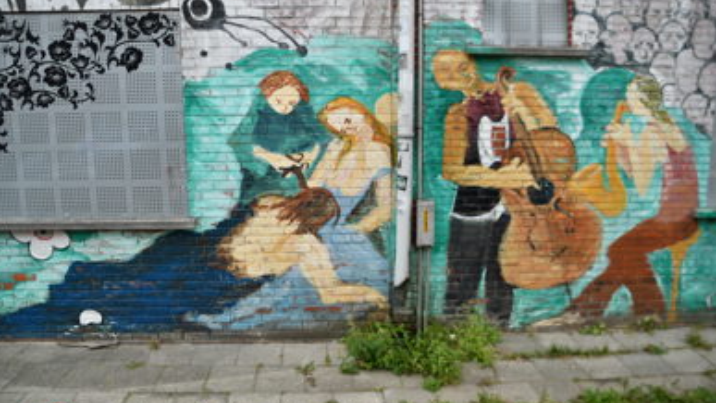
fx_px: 494
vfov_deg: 44.3
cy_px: 173
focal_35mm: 26
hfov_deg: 71.9
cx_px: 357
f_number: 3.5
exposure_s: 1/400
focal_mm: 16
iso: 100
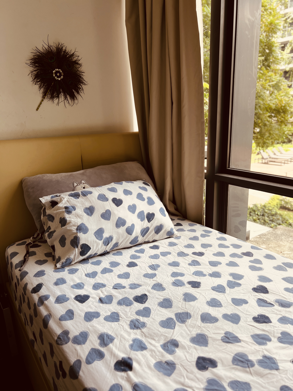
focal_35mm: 26
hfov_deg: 53.1
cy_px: 196
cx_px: 146
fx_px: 293
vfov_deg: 67.3
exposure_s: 1/121
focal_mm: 5.7
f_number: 1.5
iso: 40
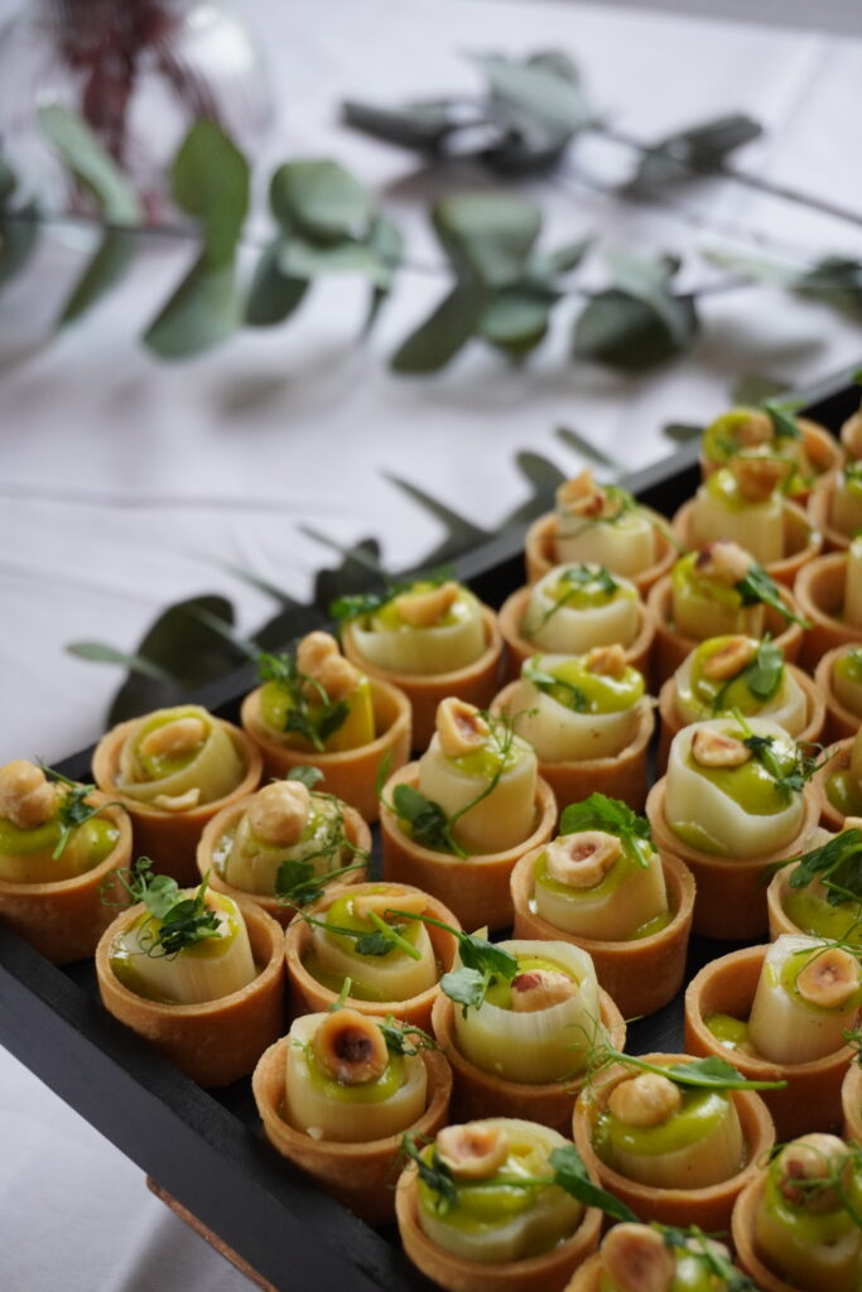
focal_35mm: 68
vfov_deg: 29.9
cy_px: 646
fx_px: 2423
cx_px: 431
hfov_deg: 20.2
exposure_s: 1/80
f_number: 5.6
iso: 1600
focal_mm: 45
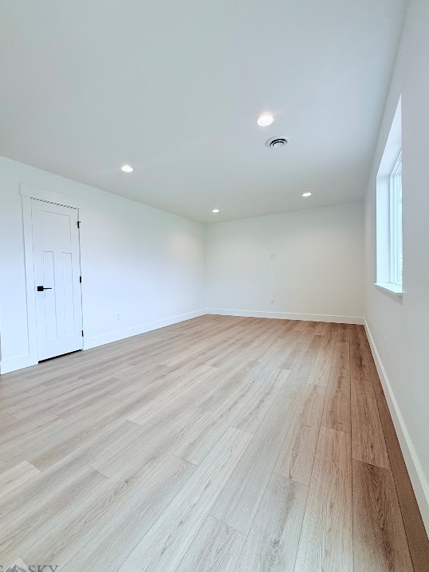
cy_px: 284
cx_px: 201
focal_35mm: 15
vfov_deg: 98.2
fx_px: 248
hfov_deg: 81.7
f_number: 2.2
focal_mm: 2.22
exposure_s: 1/120
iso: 100
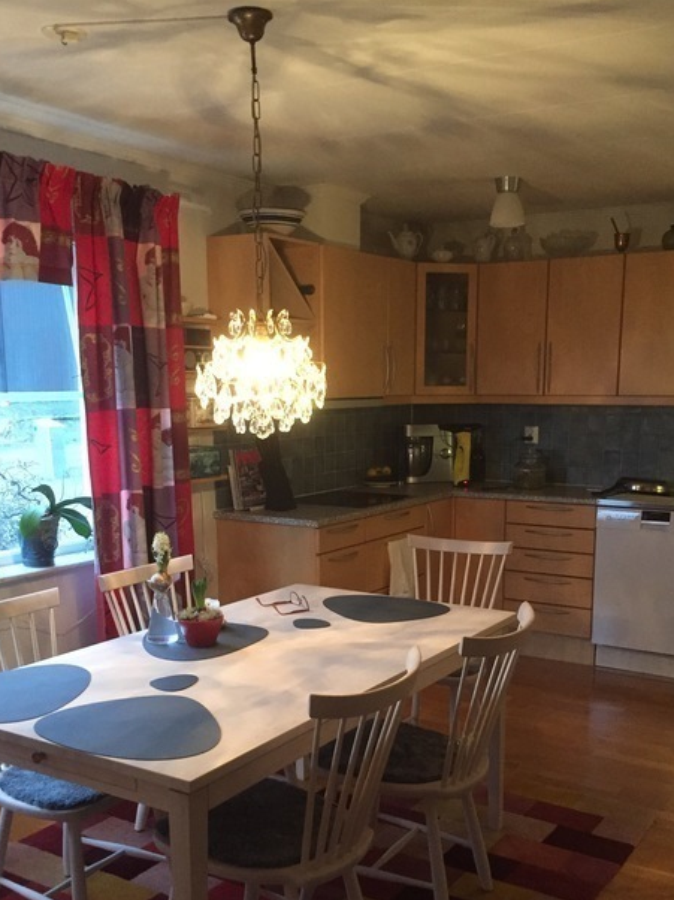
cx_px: 366
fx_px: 961
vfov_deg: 49.6
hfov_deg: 38.6
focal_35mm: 37
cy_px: 568
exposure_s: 1/17
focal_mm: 4.15
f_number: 2.2
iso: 250
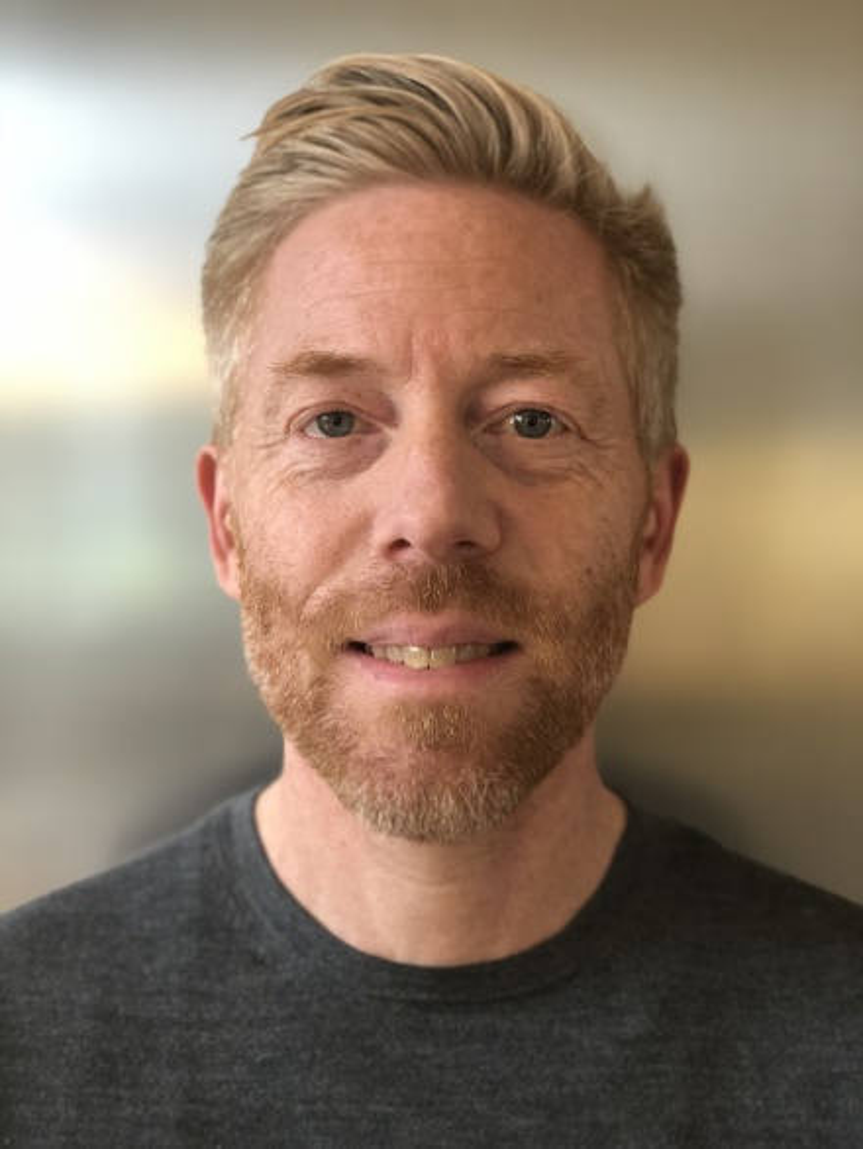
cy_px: 574
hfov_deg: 28.1
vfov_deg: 36.8
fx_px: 1727
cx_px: 432
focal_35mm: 52
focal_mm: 6
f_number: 2.4
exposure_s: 1/17
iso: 160
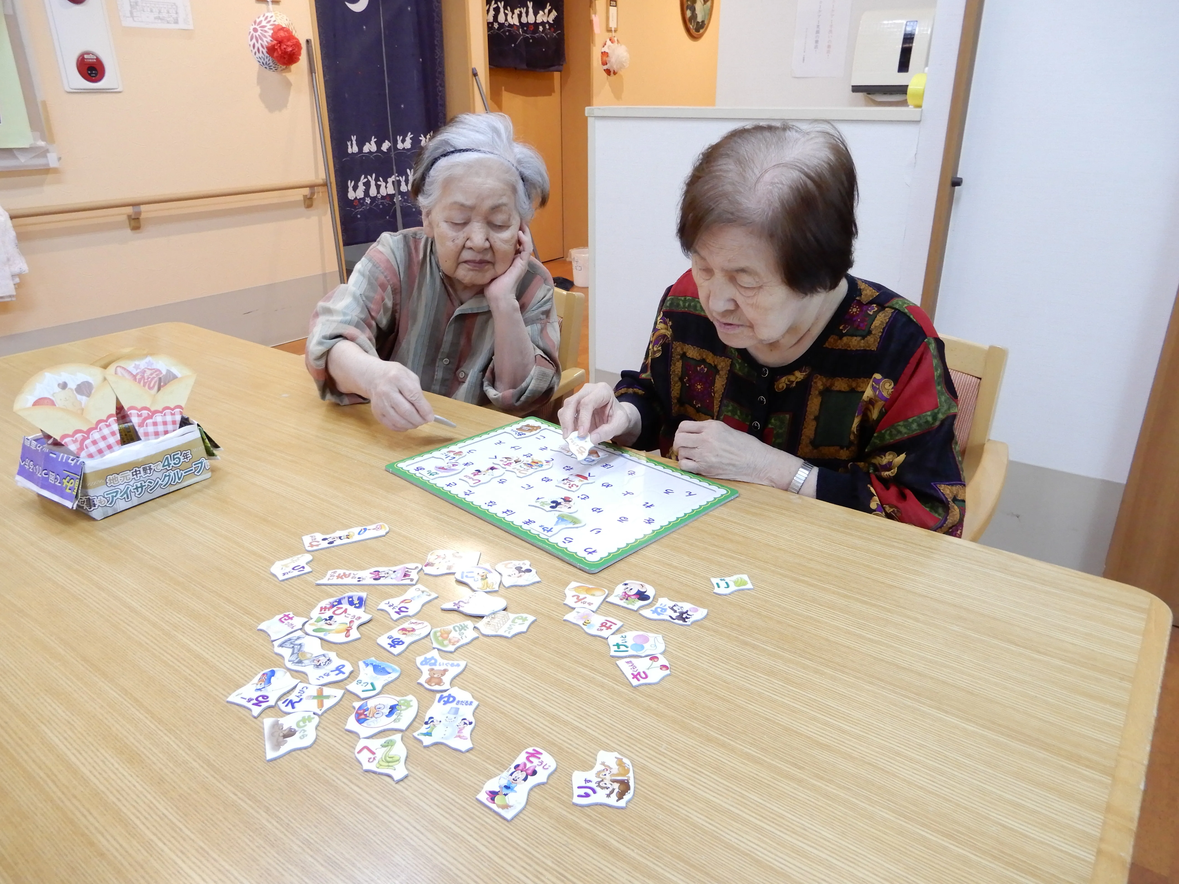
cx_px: 590
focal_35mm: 24
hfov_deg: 71.6
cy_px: 442
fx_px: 817
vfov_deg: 56.8
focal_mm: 4.3
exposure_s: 1/15
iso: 400
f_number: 3.4
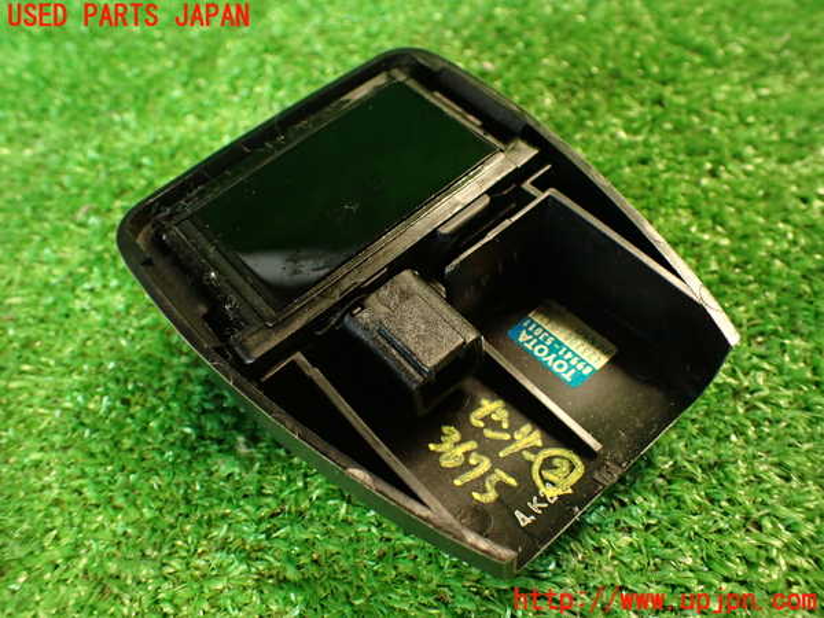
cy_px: 309
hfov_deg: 60.0
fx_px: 714
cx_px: 412
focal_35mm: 30
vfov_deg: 46.8
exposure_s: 1/30
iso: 800
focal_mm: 5.4
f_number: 2.3
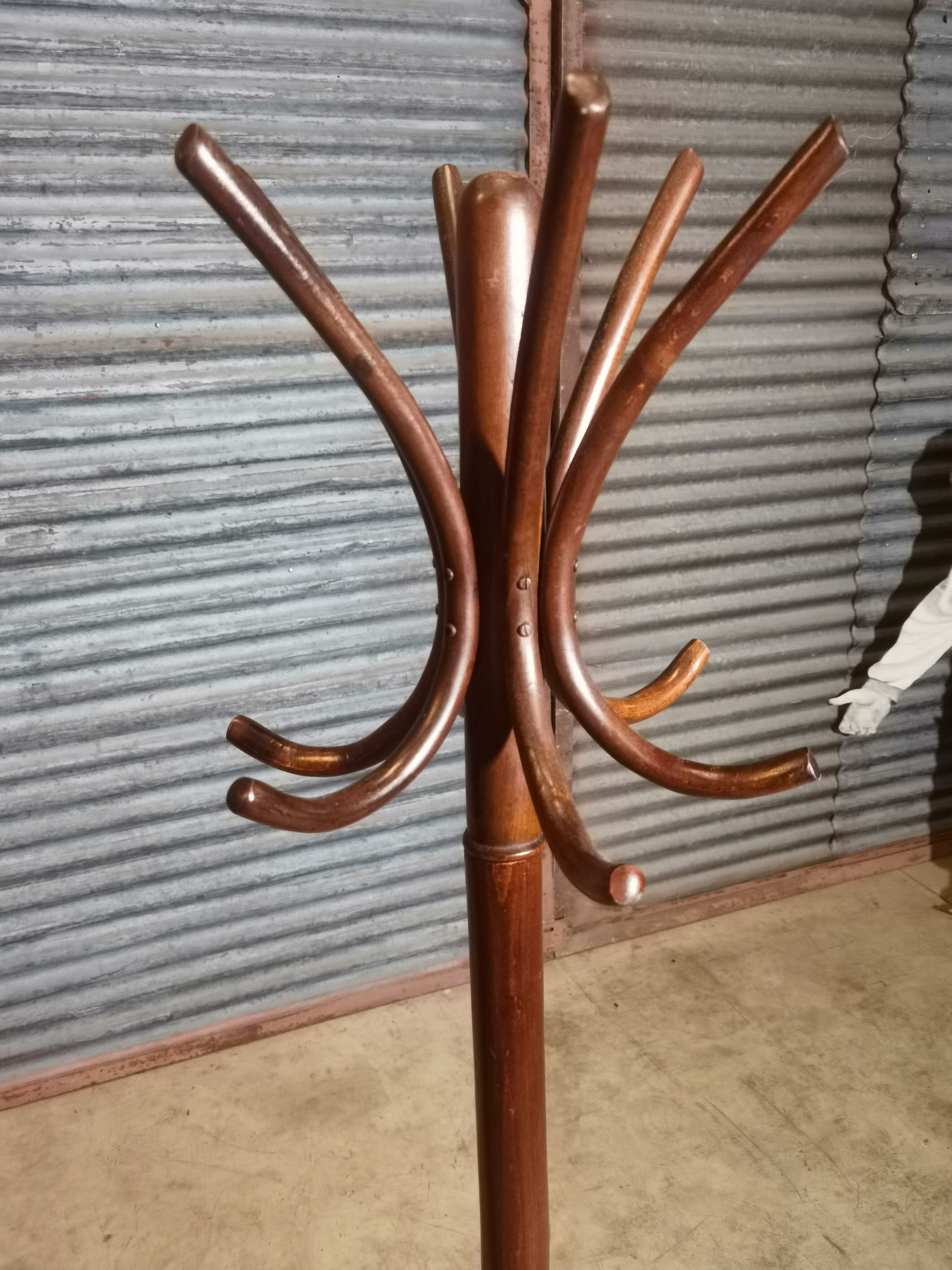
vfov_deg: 61.7
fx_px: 1063
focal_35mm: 29
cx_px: 476
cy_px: 635
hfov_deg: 48.2
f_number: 1.9
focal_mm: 6.71
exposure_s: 1/33.3
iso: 640
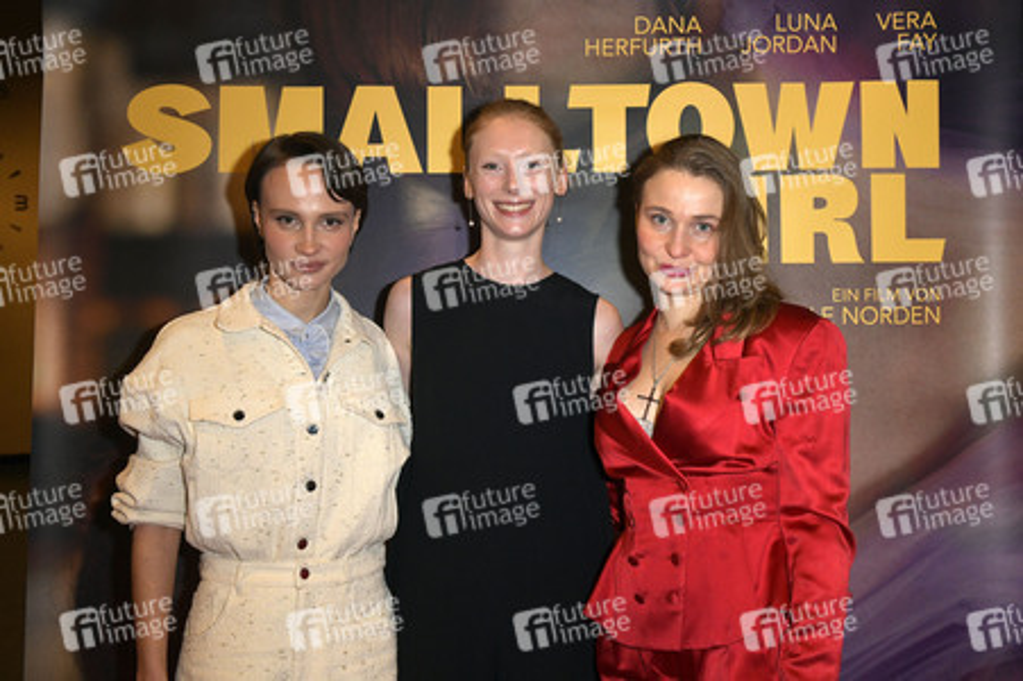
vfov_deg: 37.8
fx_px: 994
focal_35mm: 35
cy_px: 340
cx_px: 512
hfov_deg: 54.5
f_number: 6.3
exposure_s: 1/200
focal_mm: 35
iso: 1600
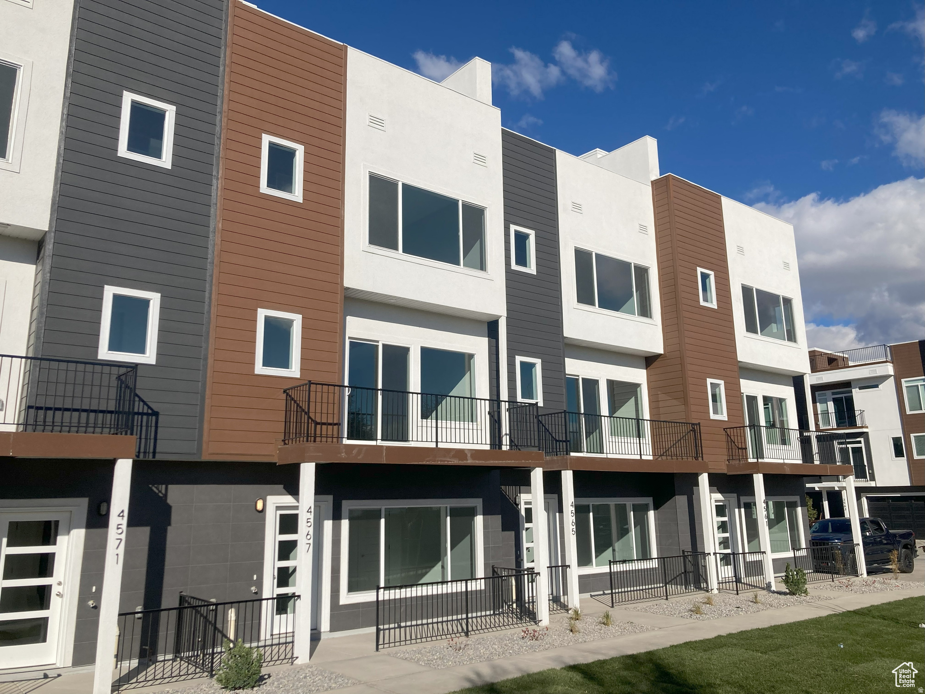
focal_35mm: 28
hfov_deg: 63.4
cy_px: 347
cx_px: 462
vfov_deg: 49.7
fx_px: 748
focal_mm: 3.99
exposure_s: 1/4425
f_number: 1.8
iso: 25
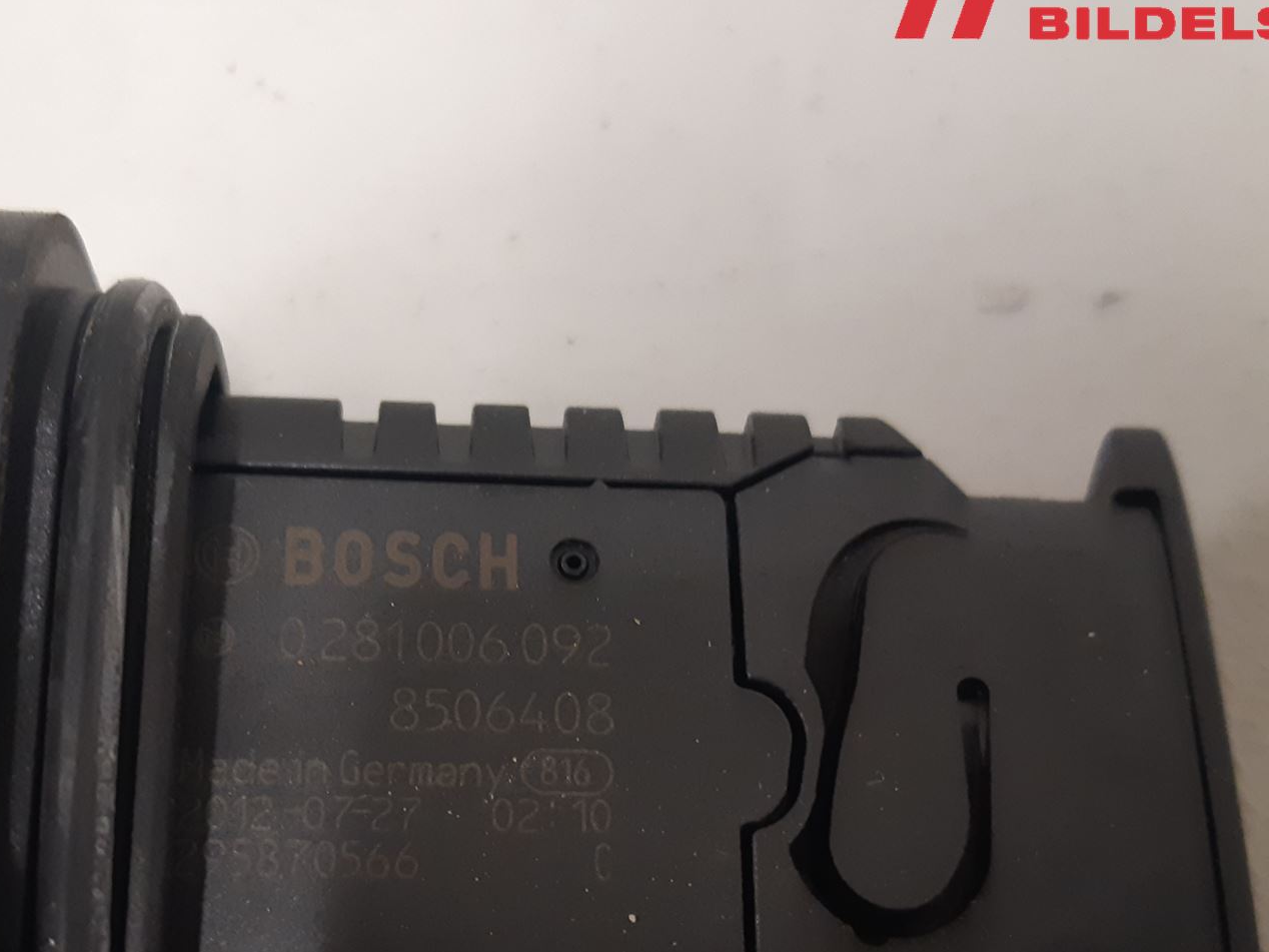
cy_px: 639
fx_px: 1540
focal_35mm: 42
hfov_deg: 44.5
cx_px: 484
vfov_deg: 34.0
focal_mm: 3.93
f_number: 1.7
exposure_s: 1/33
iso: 200
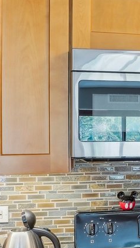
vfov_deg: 30.9
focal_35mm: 68
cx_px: 251
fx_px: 448
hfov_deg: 15.4
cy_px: 142
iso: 400
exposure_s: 1/3.33
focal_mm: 17
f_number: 8
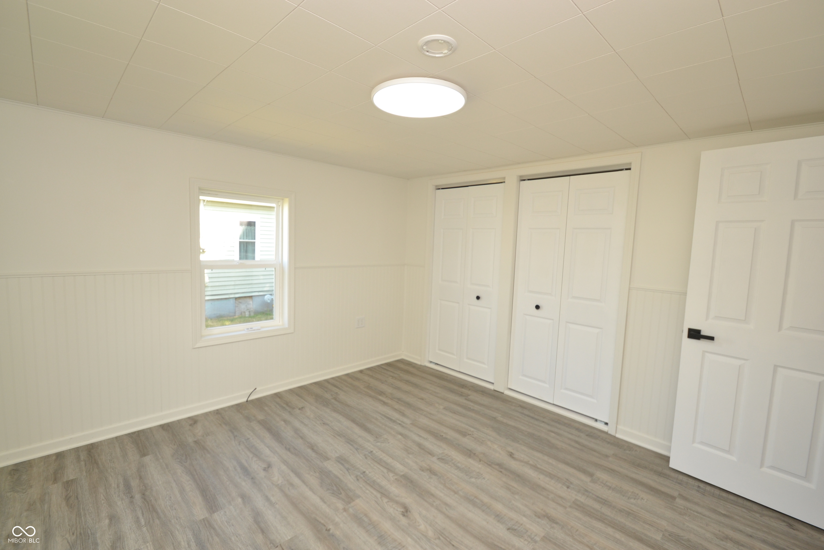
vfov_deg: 77.3
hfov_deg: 100.4
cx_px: 412
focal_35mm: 15
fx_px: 343
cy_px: 275
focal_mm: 10
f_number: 5
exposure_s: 1/100
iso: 400
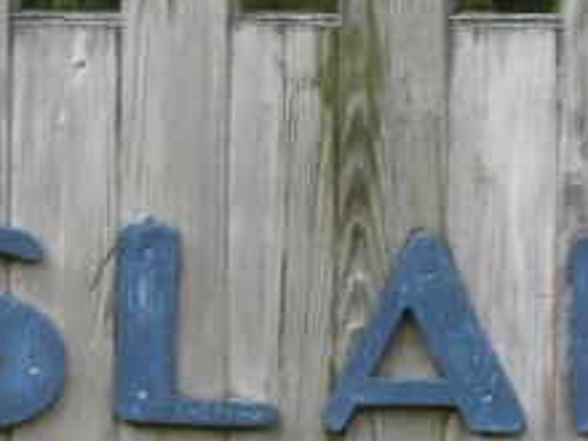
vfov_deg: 1.1
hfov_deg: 1.5
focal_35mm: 1310
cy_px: 516
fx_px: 22252
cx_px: -363
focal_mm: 35.8
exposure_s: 1/125
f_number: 5.3
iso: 100
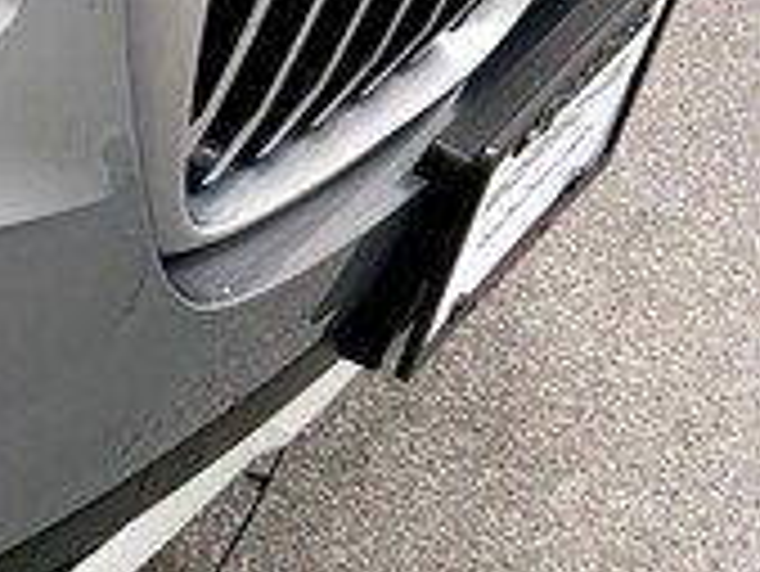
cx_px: -180
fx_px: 1582
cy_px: 2
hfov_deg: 24.2
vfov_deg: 19.9
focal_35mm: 72
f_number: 1.8
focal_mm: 3
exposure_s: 1/122
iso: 25
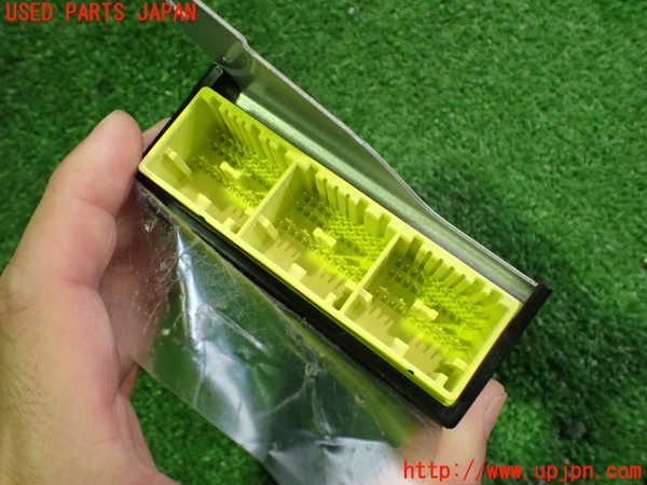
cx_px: 324
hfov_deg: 60.0
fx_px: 561
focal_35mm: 30
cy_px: 242
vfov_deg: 46.8
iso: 800
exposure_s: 1/100
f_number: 2.3
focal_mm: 5.4
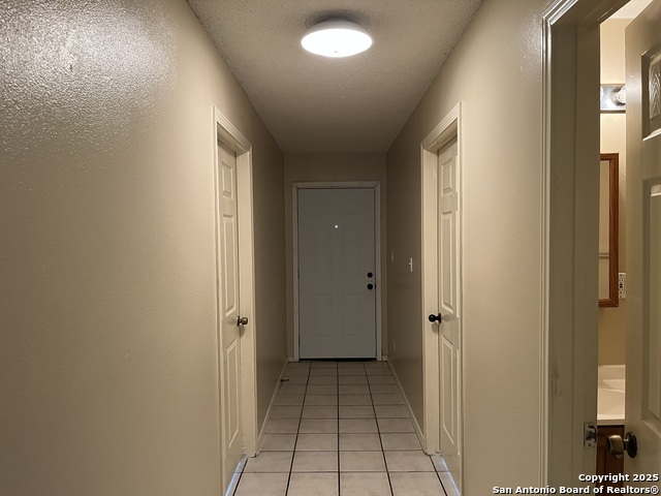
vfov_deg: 53.1
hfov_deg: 67.3
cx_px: 330
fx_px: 496
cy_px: 248
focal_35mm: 26
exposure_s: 1/60
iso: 250
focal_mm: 5.1
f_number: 1.6
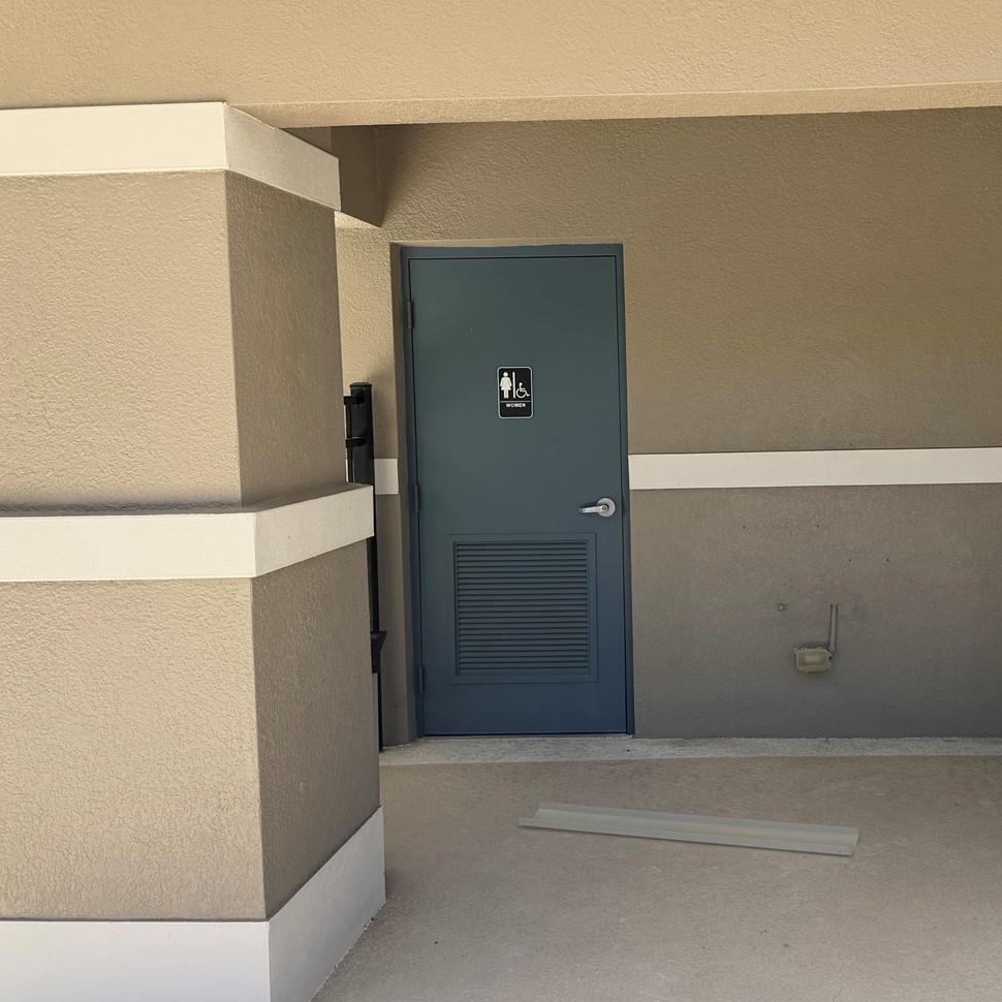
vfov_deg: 47.1
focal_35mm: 35
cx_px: 750
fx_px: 1146
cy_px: 436
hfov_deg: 45.6
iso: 80
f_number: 1.78
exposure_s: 1/1211
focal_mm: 6.76
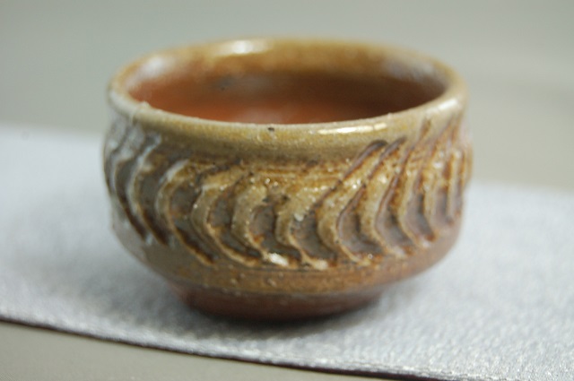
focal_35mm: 78
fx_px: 1242
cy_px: 190
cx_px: 287
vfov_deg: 17.4
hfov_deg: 26.0
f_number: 5.6
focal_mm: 52
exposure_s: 1/30
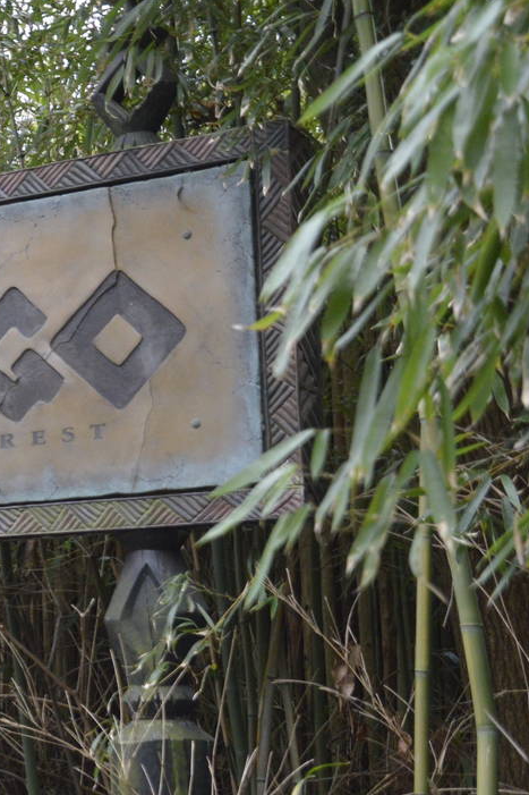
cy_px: 509
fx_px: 1963
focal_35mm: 89
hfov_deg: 13.9
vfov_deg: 22.8
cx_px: -375
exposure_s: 1/500
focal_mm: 26
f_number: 3.8
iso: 1400
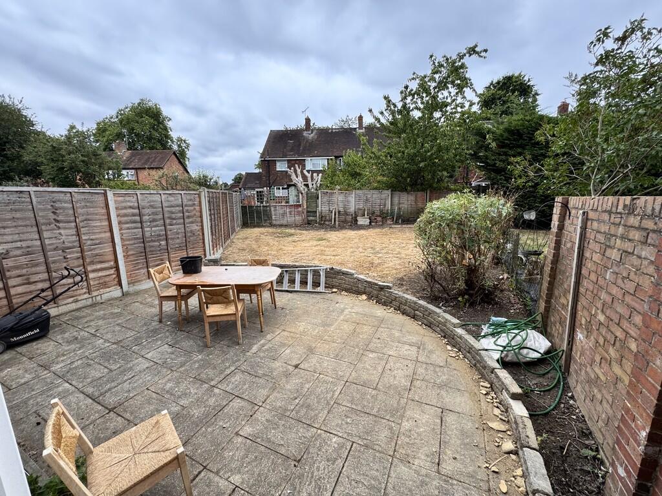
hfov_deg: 102.1
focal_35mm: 14
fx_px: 268
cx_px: 331
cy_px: 248
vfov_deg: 85.7
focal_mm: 2.22
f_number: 2.2
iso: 40
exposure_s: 1/322
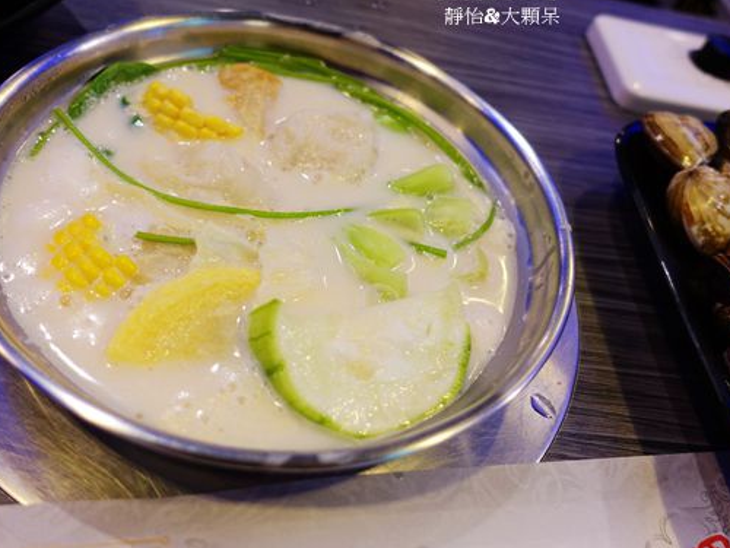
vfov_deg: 46.8
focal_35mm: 30
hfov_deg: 59.9
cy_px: 256
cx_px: 337
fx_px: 633
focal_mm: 8.8
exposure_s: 1/30
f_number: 1.8
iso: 200
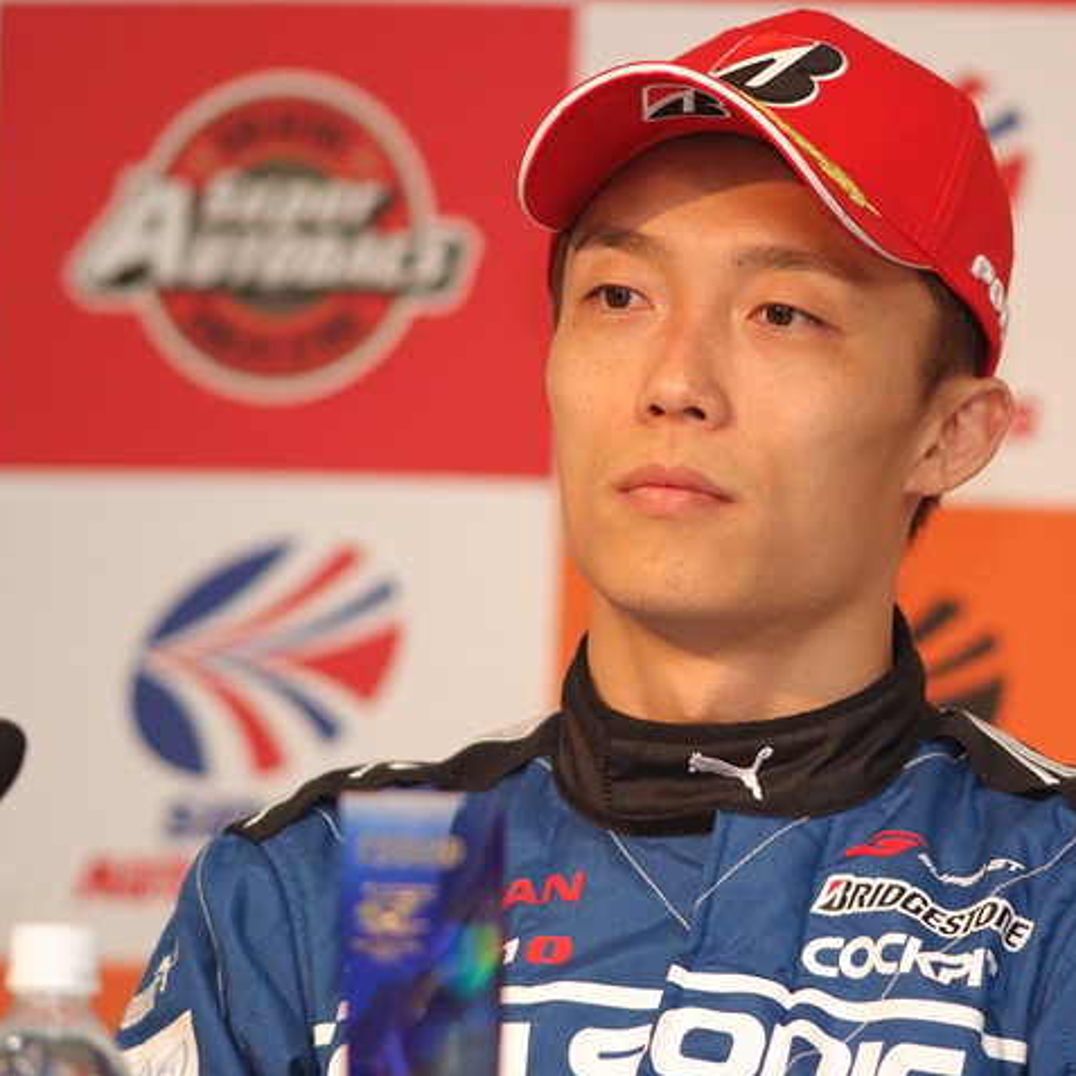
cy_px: 539
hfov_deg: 5.1
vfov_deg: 5.1
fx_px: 12168
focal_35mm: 346
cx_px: 683
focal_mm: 180
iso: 800
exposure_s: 1/250
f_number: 2.8
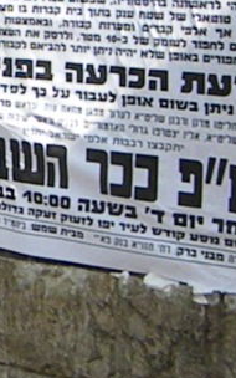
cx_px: -246
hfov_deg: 11.7
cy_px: 16
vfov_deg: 20.3
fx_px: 1029
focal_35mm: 100
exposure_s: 1/1000
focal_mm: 5
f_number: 7
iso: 720
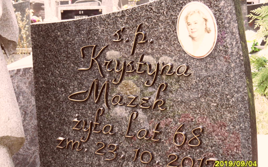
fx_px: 467
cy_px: 82
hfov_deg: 32.0
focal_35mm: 64
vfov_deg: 20.3
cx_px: 134
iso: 100
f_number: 4
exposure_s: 1/45
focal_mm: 10.3
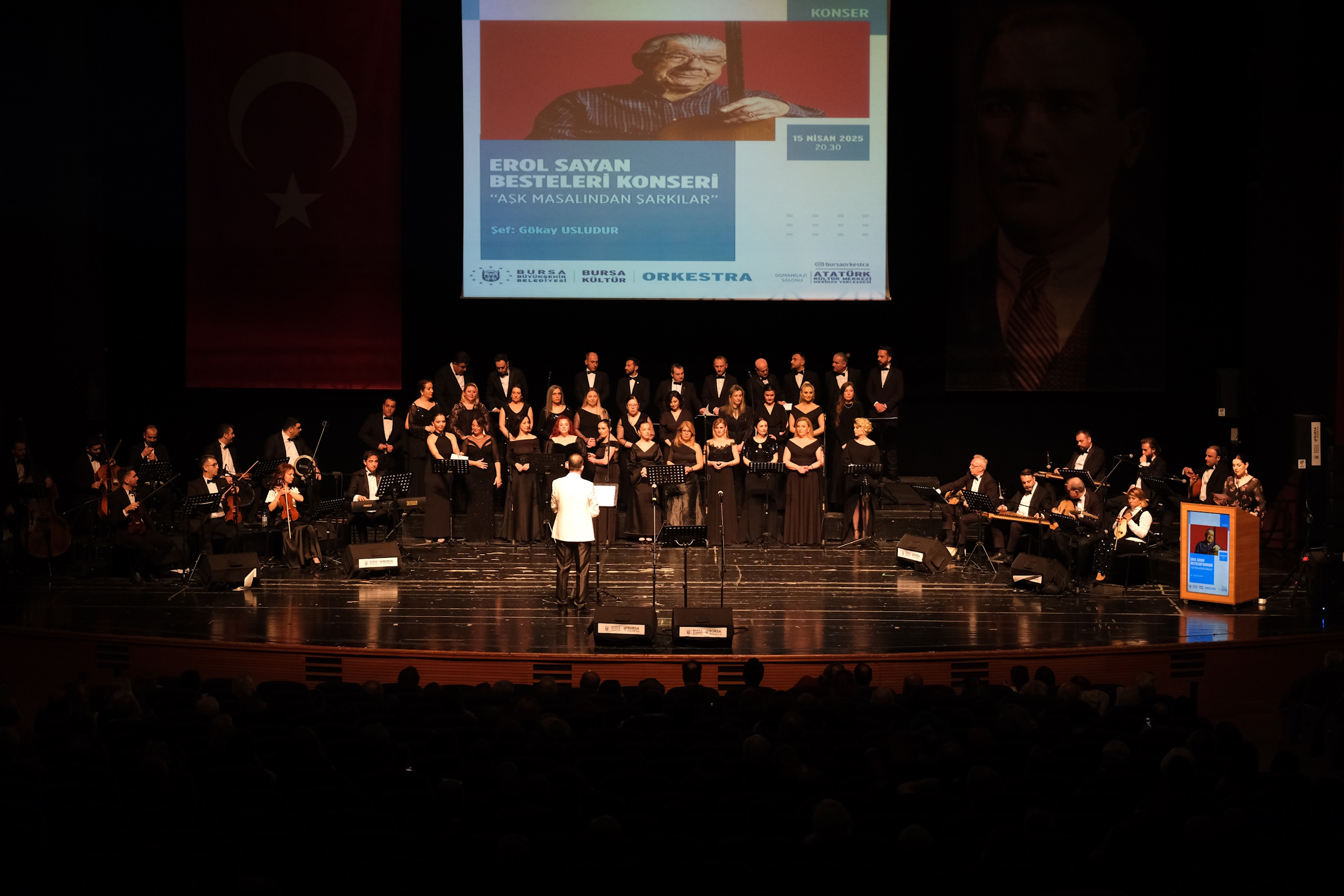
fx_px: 2800
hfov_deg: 27.0
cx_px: 672
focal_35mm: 75
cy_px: 448
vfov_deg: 18.2
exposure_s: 1/60
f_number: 2.8
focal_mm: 50
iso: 1600
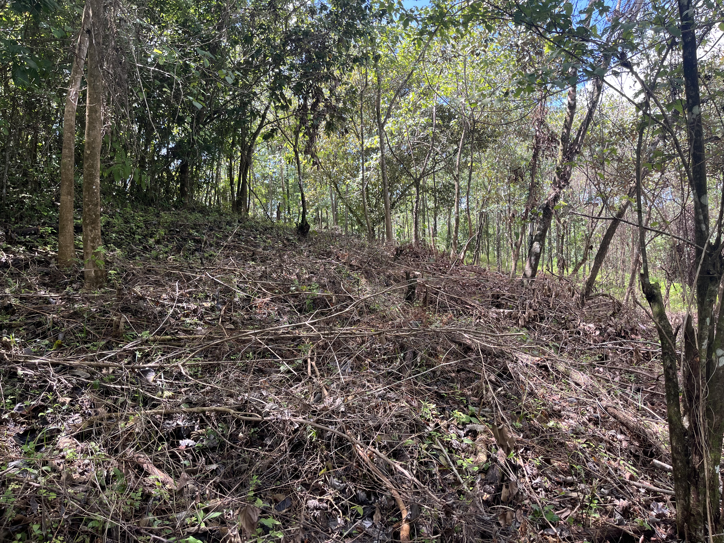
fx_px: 544
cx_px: 362
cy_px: 272
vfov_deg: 53.1
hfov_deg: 67.3
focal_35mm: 26
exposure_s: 1/260
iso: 40
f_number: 1.6
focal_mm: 5.1
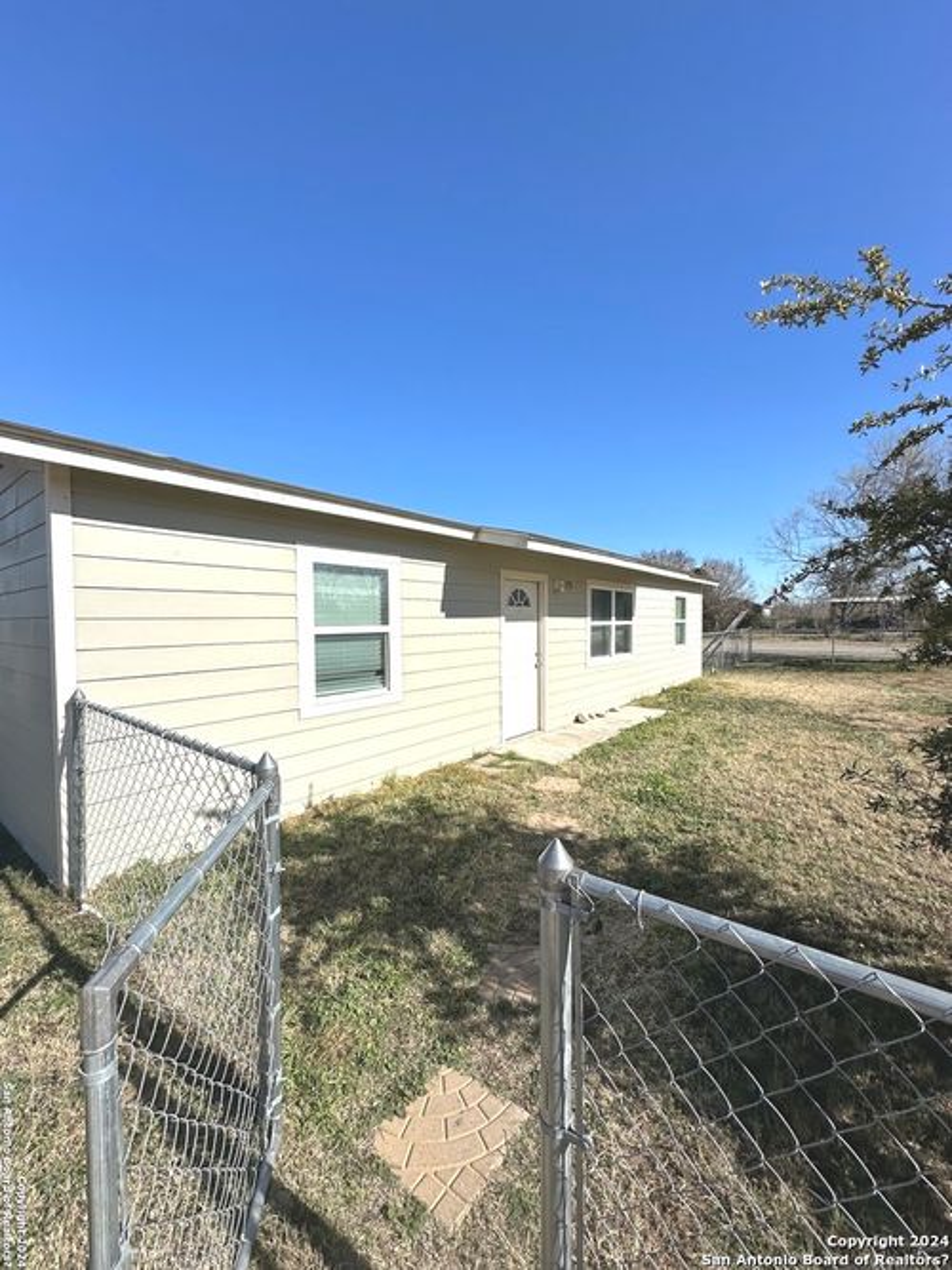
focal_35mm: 14
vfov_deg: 102.1
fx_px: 514
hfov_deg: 85.7
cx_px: 476
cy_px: 635
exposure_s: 1/4464
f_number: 2.2
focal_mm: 2.22
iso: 50
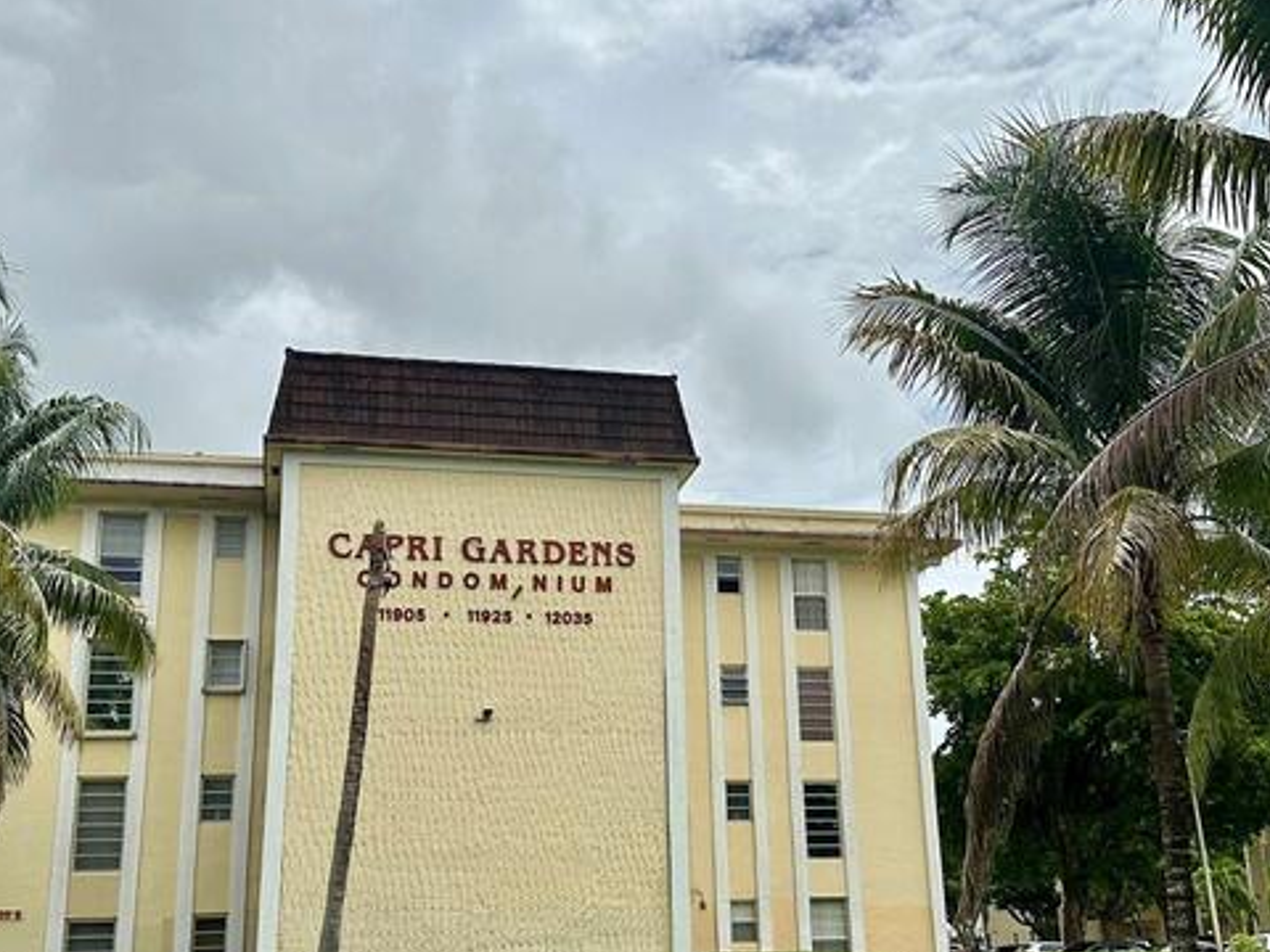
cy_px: 561
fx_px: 1468
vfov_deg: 35.9
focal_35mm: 40
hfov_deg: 46.7
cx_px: 706
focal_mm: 6.86
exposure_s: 1/9709
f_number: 1.78
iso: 80
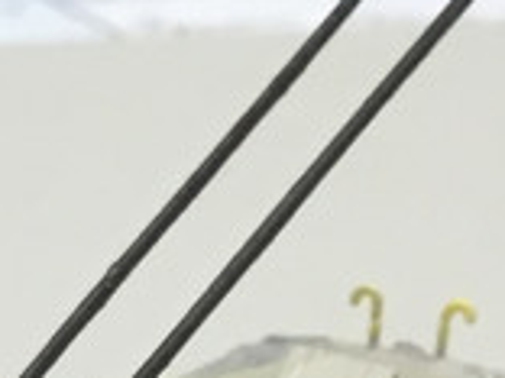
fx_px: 3093
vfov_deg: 6.7
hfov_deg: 9.3
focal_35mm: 212
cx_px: -37
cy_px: 840
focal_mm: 3.3
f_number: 2.4
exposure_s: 1/30
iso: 50
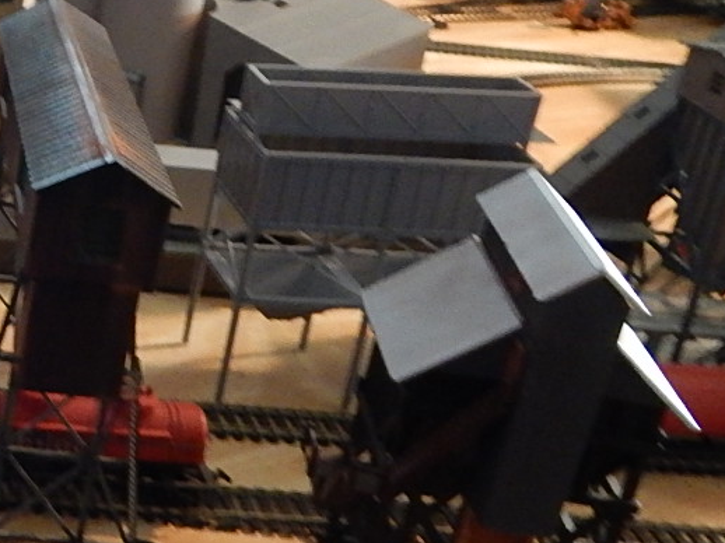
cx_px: -312
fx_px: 1424
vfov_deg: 21.6
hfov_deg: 23.7
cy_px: 204
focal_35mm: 68
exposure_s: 1/8
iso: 450
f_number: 3
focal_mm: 4
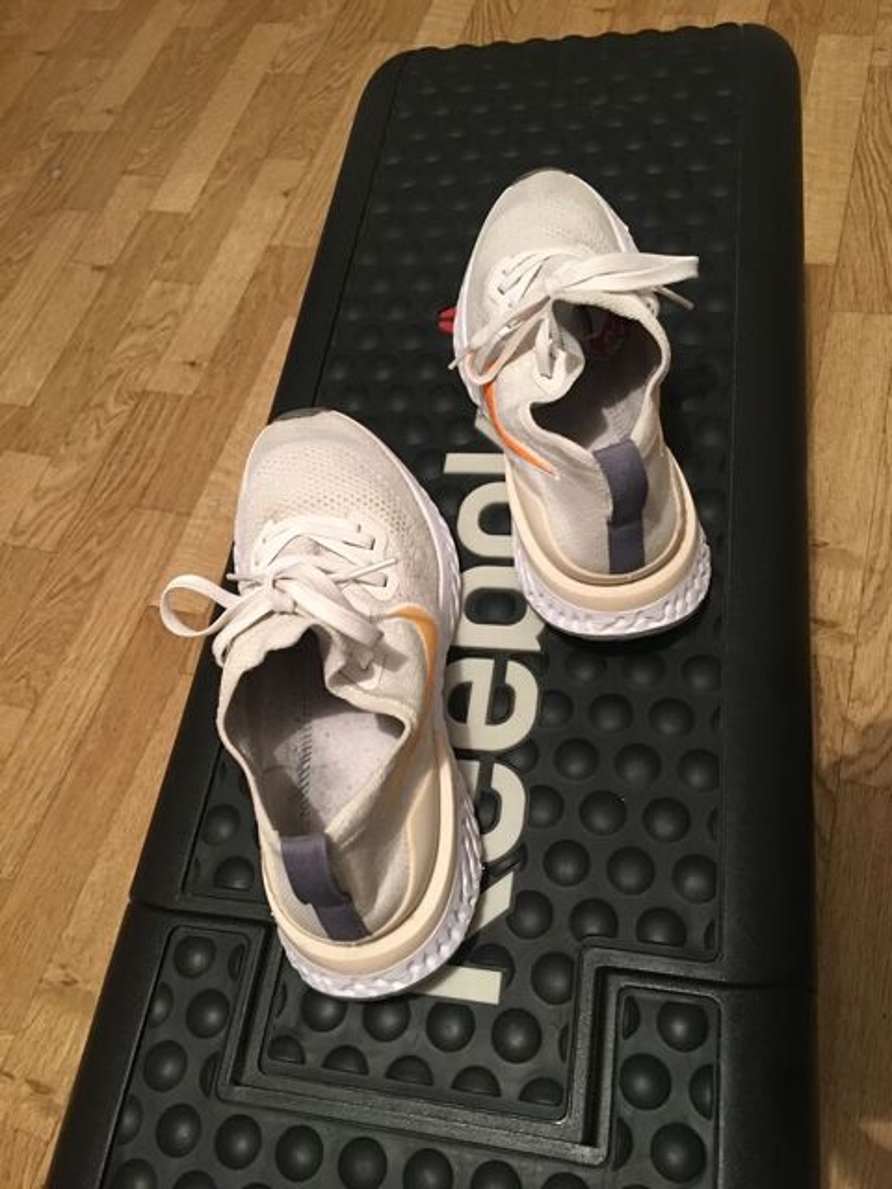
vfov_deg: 61.7
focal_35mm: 29
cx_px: 446
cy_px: 594
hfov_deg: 48.2
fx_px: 996
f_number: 2.2
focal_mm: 4.15
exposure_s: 1/8
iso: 100
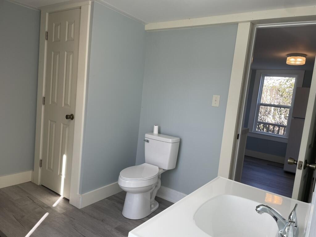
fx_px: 237
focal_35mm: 26
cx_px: 158
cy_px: 118
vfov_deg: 53.1
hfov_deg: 67.3
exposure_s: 1/165
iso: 32
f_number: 1.6
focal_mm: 4.2
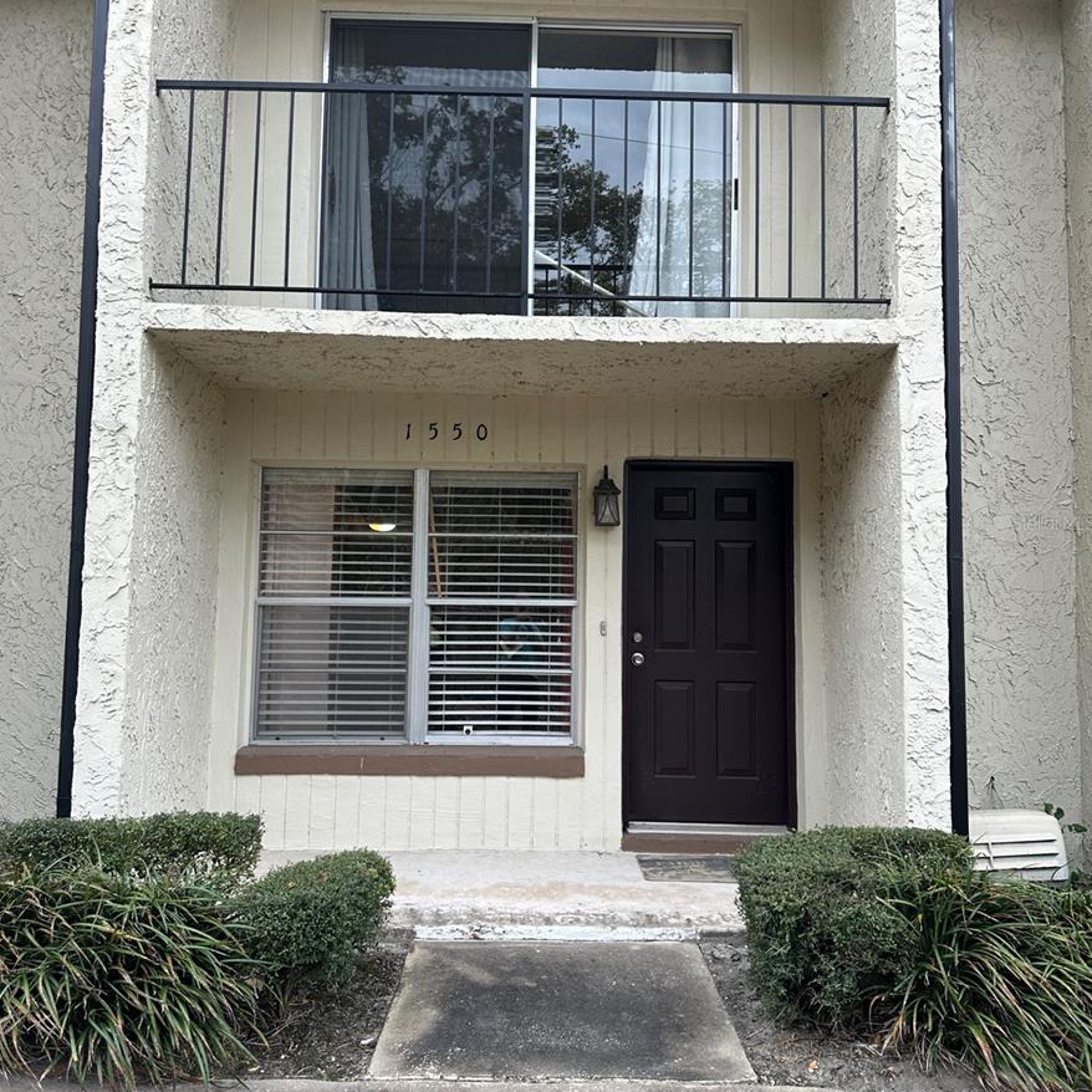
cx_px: 540
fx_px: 1035
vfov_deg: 55.6
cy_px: 522
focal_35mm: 29
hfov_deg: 55.6
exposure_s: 1/521
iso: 80
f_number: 1.78
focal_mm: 6.86
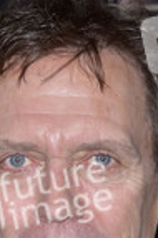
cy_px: 285
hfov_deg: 3.6
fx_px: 2501
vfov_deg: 5.4
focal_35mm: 379
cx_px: 76
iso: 320
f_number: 7.1
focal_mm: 135
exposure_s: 1/250
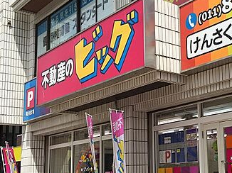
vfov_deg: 25.5
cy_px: 116
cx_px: 205
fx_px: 382
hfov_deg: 32.3
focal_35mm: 57
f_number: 2.2
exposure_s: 1/1721
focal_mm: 4.15
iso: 32
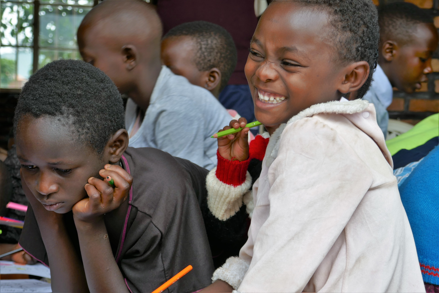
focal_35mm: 98
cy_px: 146
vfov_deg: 14.0
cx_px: 220
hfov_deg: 20.8
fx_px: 1195
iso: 125
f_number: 5.1
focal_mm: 35.6
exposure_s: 1/100
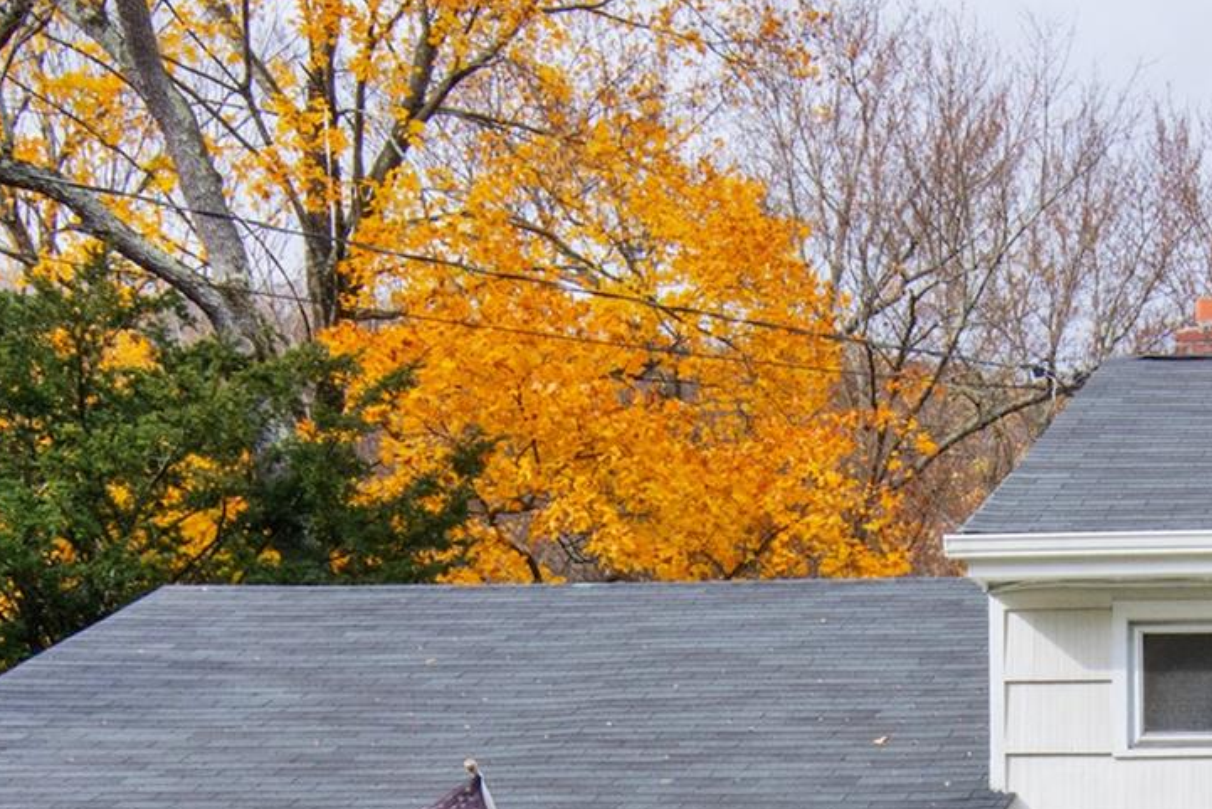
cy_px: 998
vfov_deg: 17.8
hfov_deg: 27.3
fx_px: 2438
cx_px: 975
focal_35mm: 72
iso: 640
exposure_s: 1/160
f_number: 14
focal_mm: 17
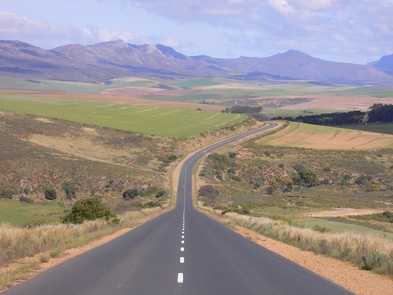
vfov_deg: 10.3
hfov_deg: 13.7
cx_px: 222
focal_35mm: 144
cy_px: 139
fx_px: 1635
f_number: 10
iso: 80
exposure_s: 1/160
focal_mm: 17.4
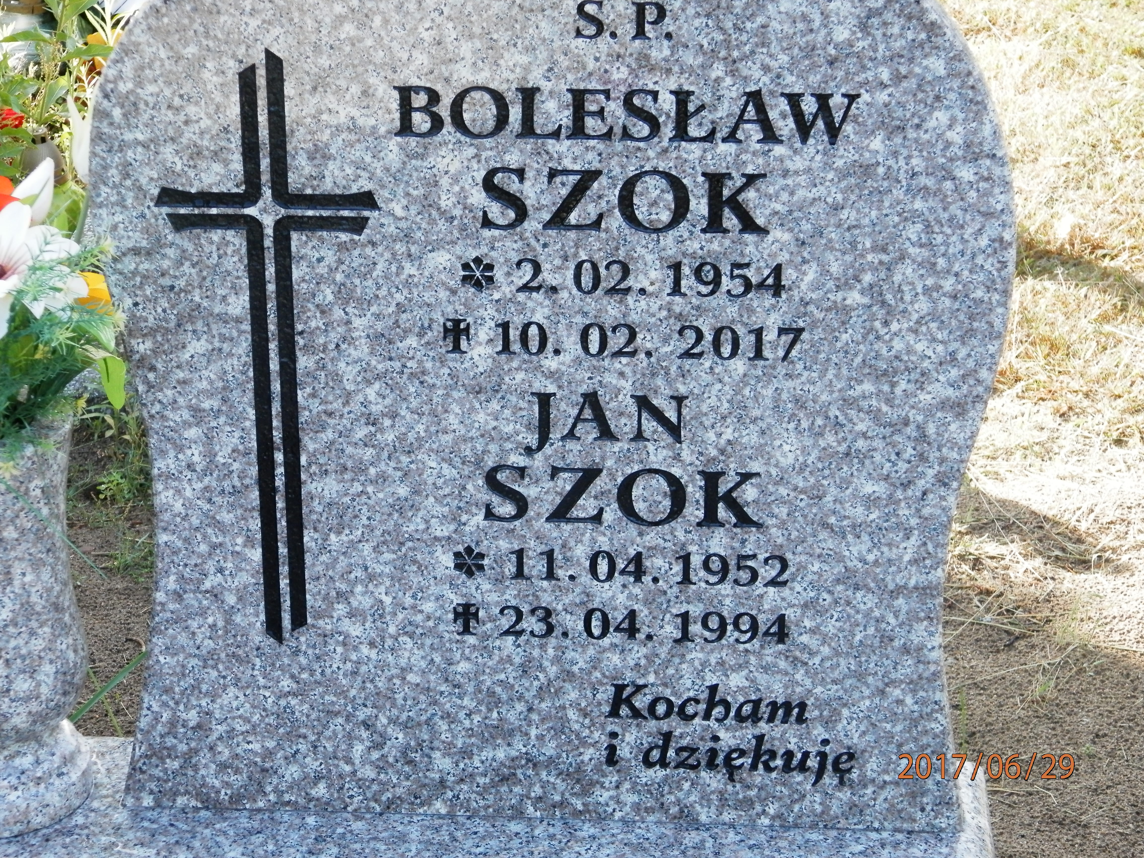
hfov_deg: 23.8
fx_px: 2710
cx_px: 572
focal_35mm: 82
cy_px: 429
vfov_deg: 18.0
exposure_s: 1/125
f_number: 4.2
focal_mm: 14.6
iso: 200
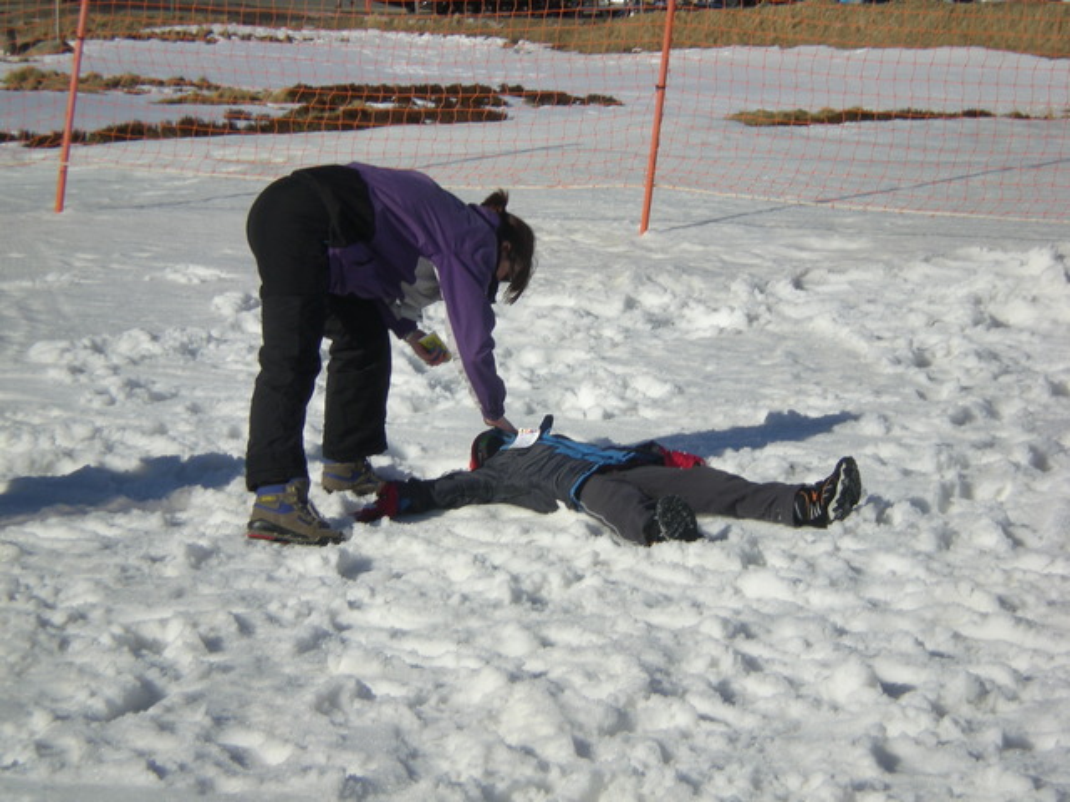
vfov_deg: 13.0
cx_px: 535
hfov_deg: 17.3
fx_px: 3524
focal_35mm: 114
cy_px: 401
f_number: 8.5
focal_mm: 18.9
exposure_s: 1/238
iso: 50
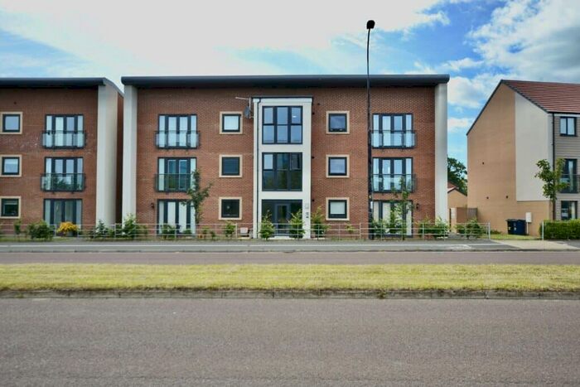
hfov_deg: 61.9
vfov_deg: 43.6
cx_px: 290
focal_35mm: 30
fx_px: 483
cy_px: 194
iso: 100
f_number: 3.5
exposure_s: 1/800
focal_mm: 20
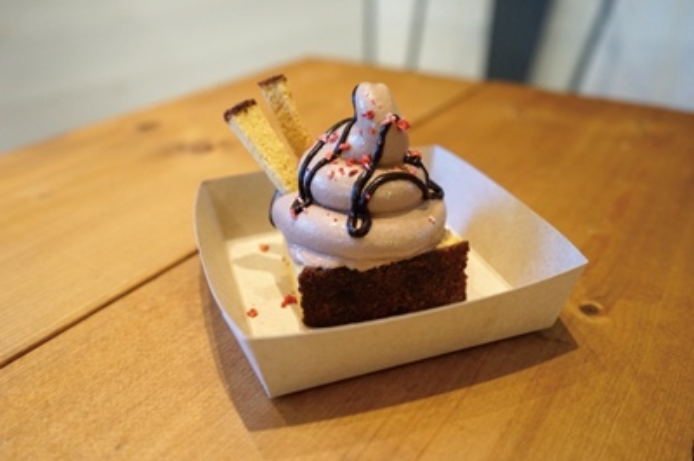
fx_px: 539
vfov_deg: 46.3
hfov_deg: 65.5
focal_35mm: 28
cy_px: 230
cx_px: 347
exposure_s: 1/60
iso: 1250
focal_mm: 28
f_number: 4
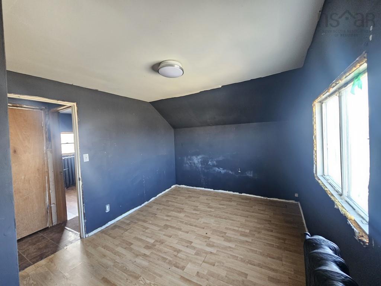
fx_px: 143
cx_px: 190
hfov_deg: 106.2
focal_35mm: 13
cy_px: 143
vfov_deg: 89.9
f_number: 2.2
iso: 500
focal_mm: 2.2
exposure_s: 1/30
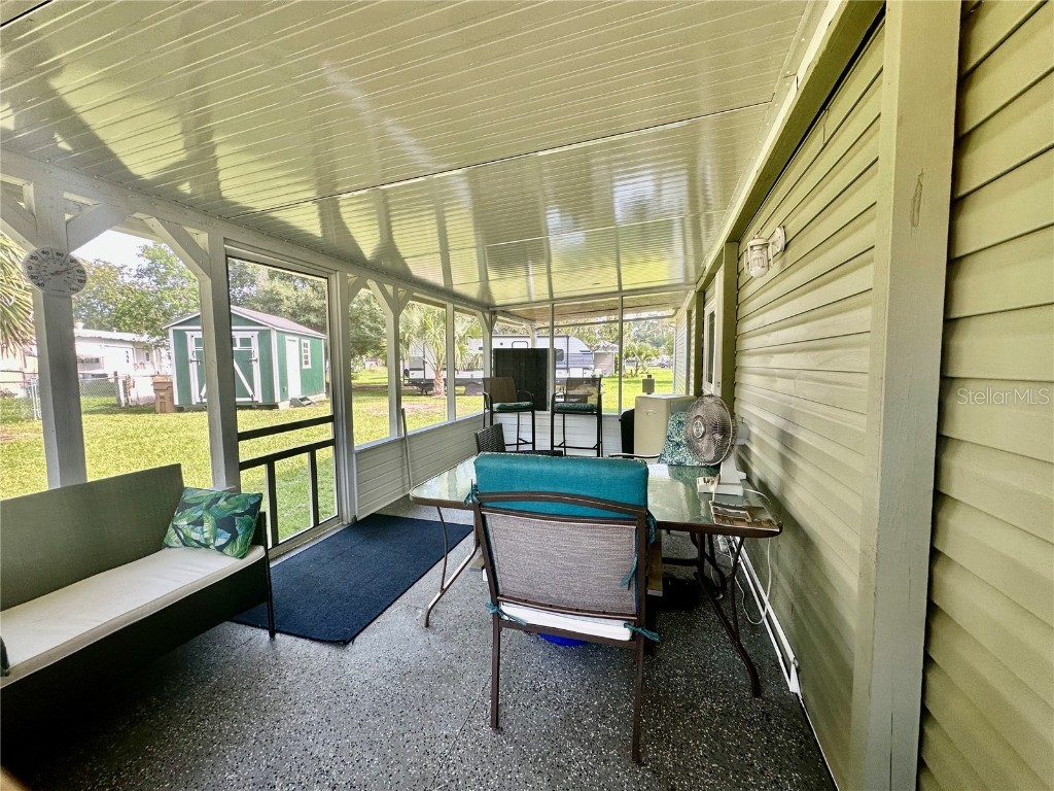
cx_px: 527
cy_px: 396
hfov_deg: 102.1
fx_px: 426
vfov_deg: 85.7
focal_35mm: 14
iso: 64
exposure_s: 1/99
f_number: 2.2
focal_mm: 2.22
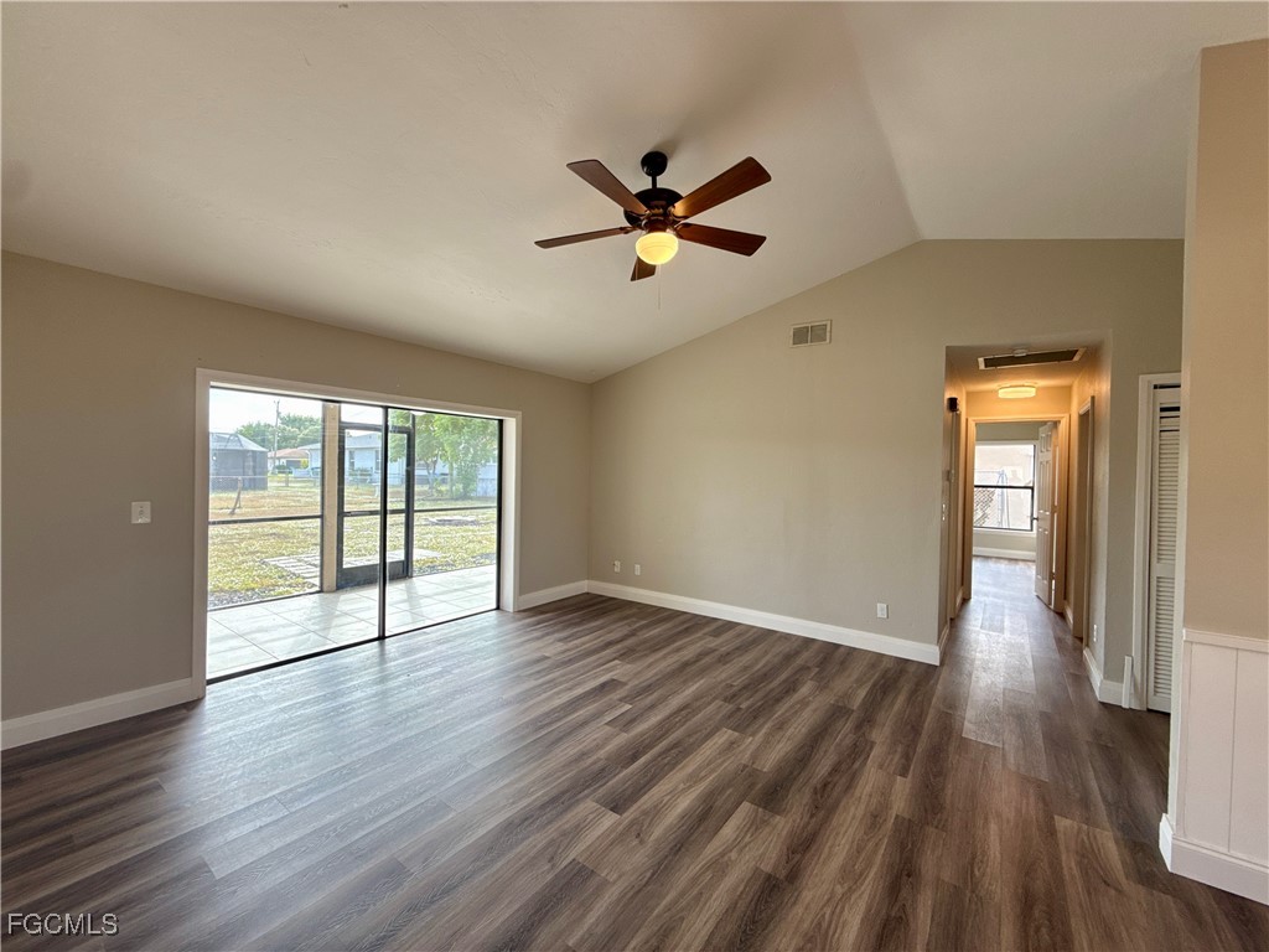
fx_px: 513
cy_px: 476
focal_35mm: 14
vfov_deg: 85.7
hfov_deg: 102.1
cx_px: 634
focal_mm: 2.22
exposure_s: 1/120
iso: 64
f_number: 2.2
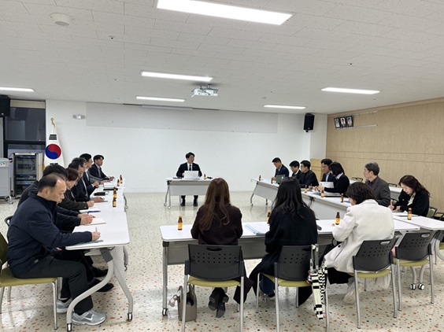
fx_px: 333
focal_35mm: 26
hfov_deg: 67.3
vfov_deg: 53.0
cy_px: 166
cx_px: 222
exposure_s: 1/120
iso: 125
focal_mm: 5.1
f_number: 1.6
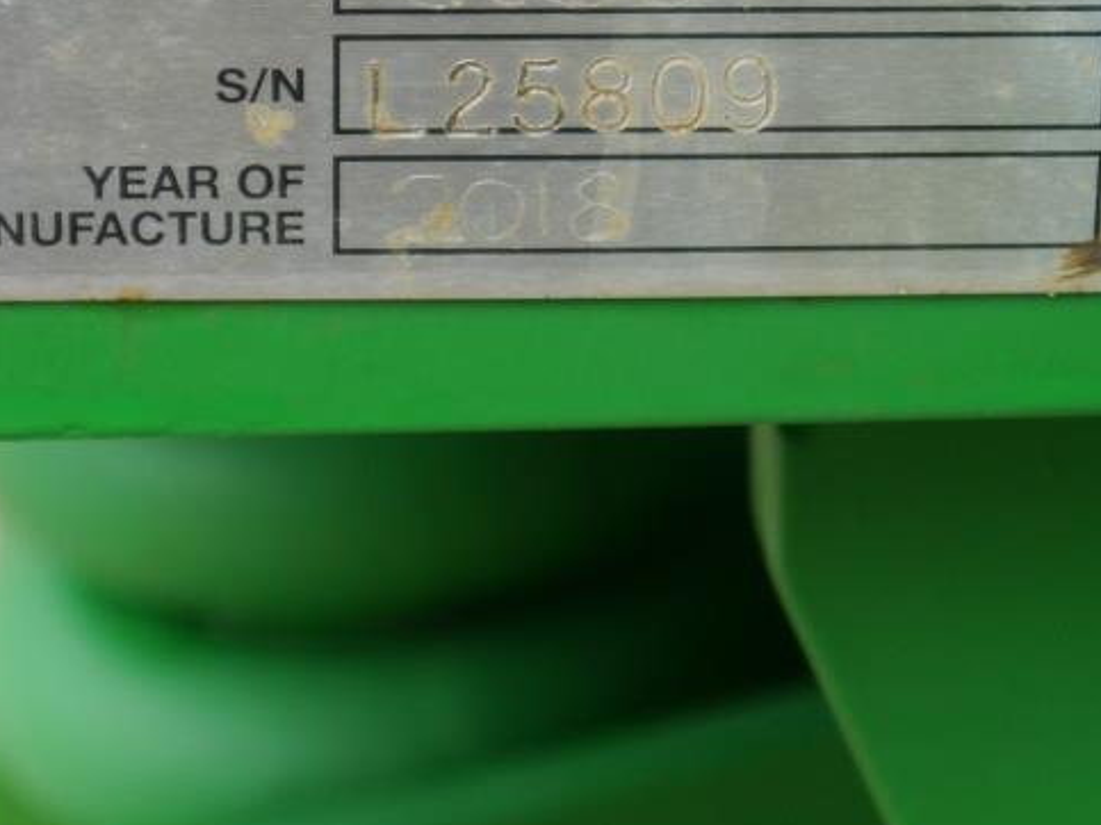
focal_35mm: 178
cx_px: 597
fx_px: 5660
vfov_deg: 8.3
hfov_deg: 11.1
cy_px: 21
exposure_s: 1/80
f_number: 5.6
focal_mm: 42
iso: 320
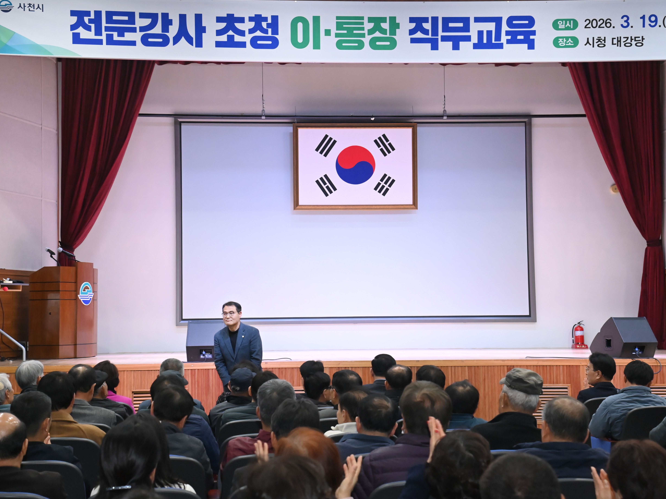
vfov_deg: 25.7
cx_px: 307
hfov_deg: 33.8
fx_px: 1097
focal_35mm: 57
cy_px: 248
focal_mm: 52
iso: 8000
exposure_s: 1/200
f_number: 6.3
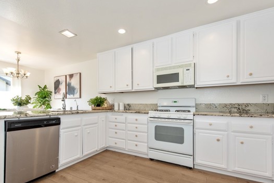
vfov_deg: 70.1
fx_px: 129
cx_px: 129
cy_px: 105
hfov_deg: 93.2
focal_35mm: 17
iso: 400
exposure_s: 1/125
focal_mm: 14
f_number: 5.6
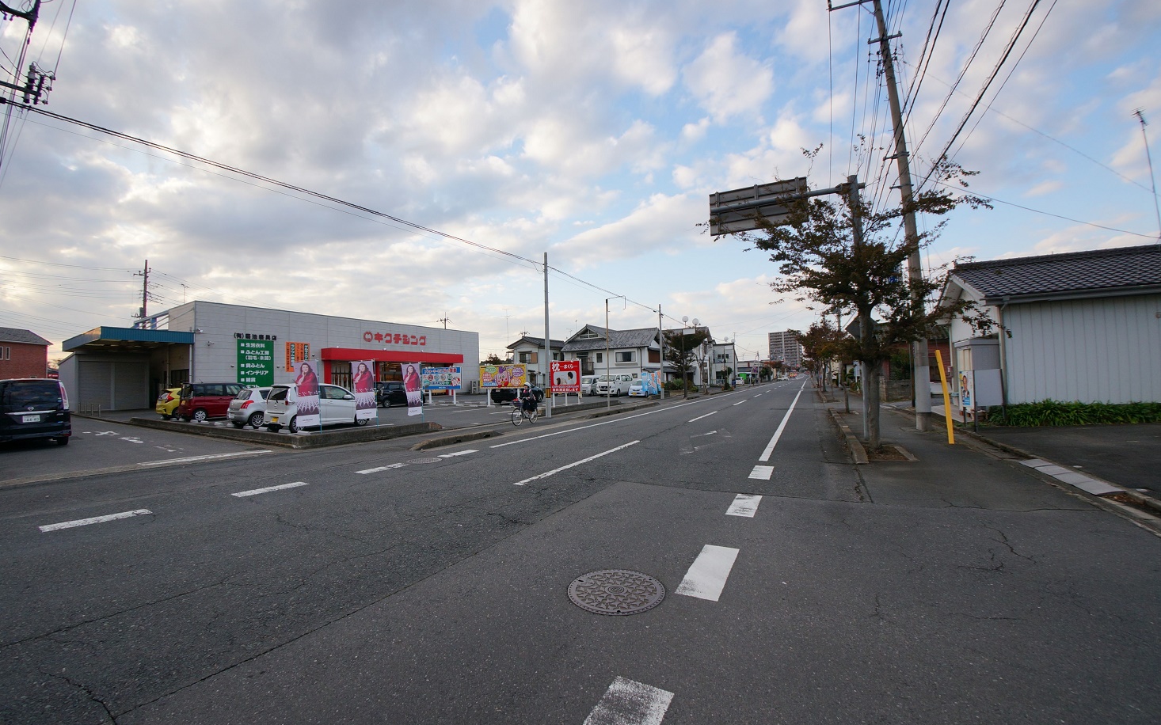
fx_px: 791
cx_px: 569
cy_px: 367
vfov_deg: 49.3
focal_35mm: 25
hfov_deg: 72.5
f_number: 7.1
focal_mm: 16
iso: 100
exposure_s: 1/100
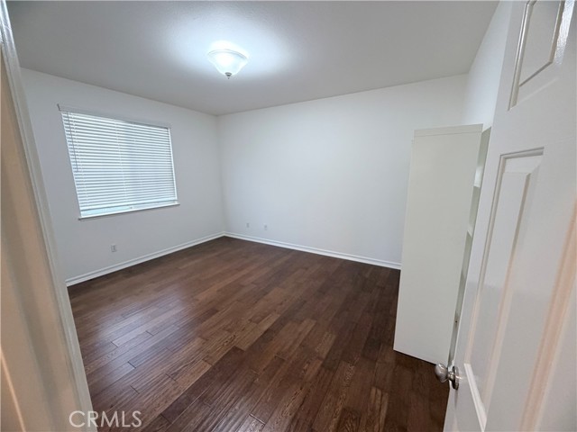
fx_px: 233
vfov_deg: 85.7
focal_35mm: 14
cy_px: 216
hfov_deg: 102.1
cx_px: 288
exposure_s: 1/60
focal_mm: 2.22
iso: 160
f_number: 2.2
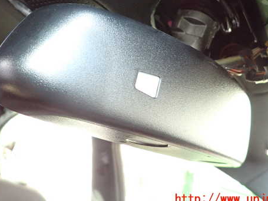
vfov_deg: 42.6
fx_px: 255
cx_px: 131
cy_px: 74
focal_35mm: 33
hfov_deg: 55.4
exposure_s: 1/125
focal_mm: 4.5
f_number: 2
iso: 800
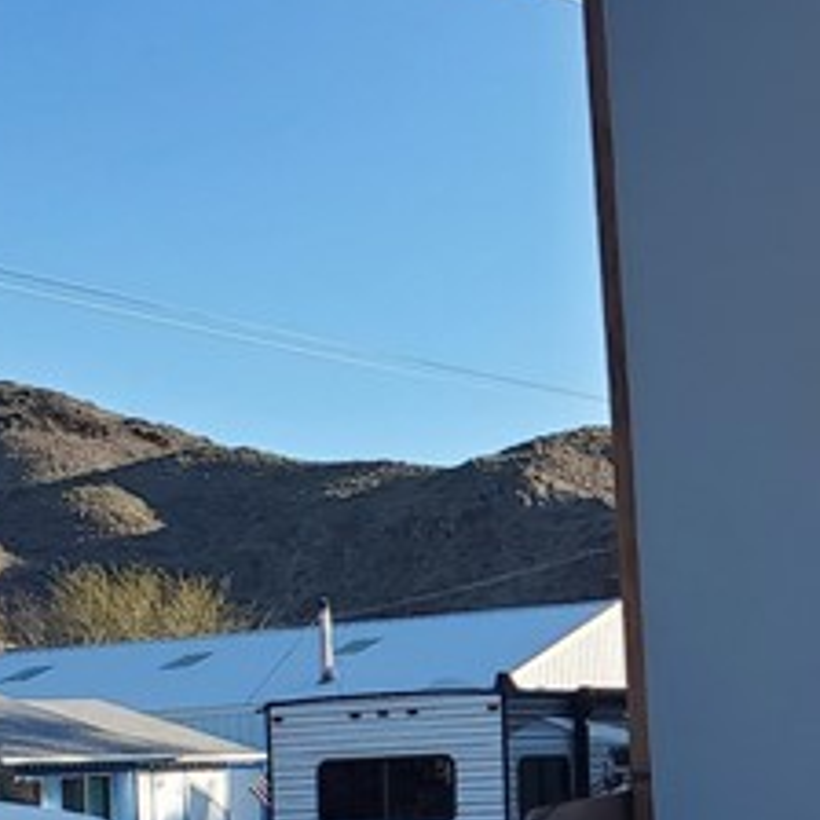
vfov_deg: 16.5
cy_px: 597
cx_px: 999
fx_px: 2814
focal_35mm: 105
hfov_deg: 15.9
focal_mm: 4.3
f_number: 2.4
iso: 50
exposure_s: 1/607
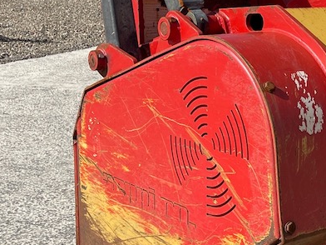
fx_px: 800
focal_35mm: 85
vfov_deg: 17.3
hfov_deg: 21.8
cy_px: 70
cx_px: 354
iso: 32
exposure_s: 1/3663
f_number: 1.6
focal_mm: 5.1
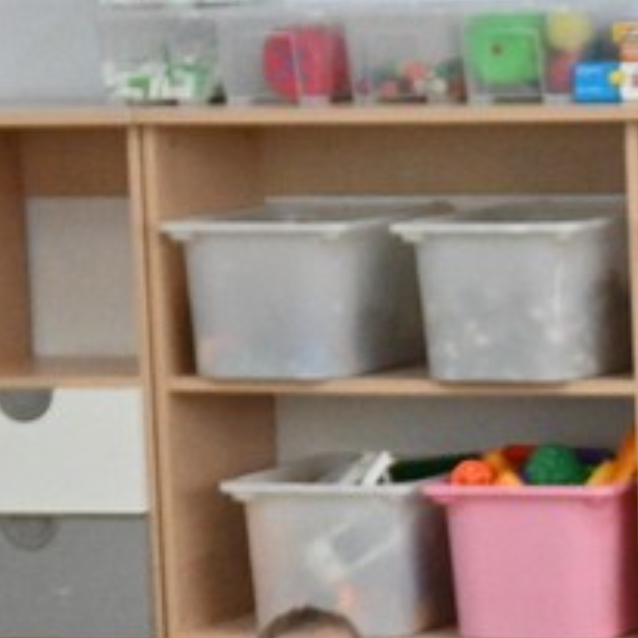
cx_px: 787
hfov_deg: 5.8
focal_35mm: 298
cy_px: 772
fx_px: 6214
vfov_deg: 5.8
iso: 3200
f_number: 3.5
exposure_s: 1/200
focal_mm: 40
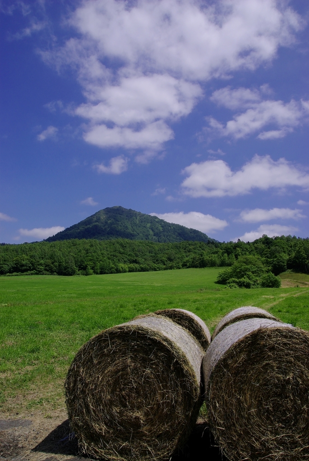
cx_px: 154
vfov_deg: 70.4
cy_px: 230
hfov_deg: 50.5
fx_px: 328
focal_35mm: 26
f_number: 11
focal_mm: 17.01
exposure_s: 1/125
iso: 100
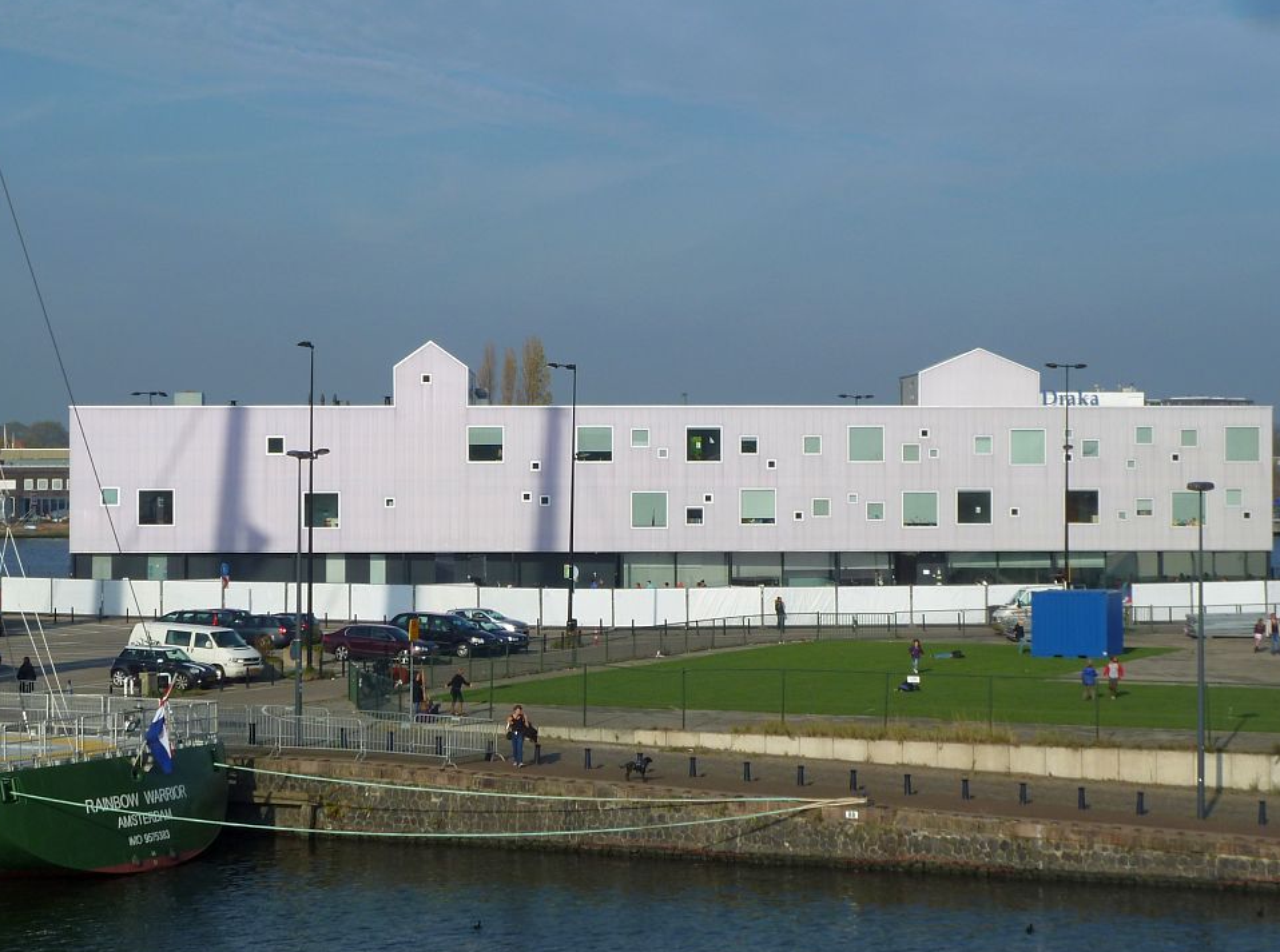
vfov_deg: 19.0
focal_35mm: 77
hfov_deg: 25.4
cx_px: 651
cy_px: 493
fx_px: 2839
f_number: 5.6
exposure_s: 1/500
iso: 80
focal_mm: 11.9
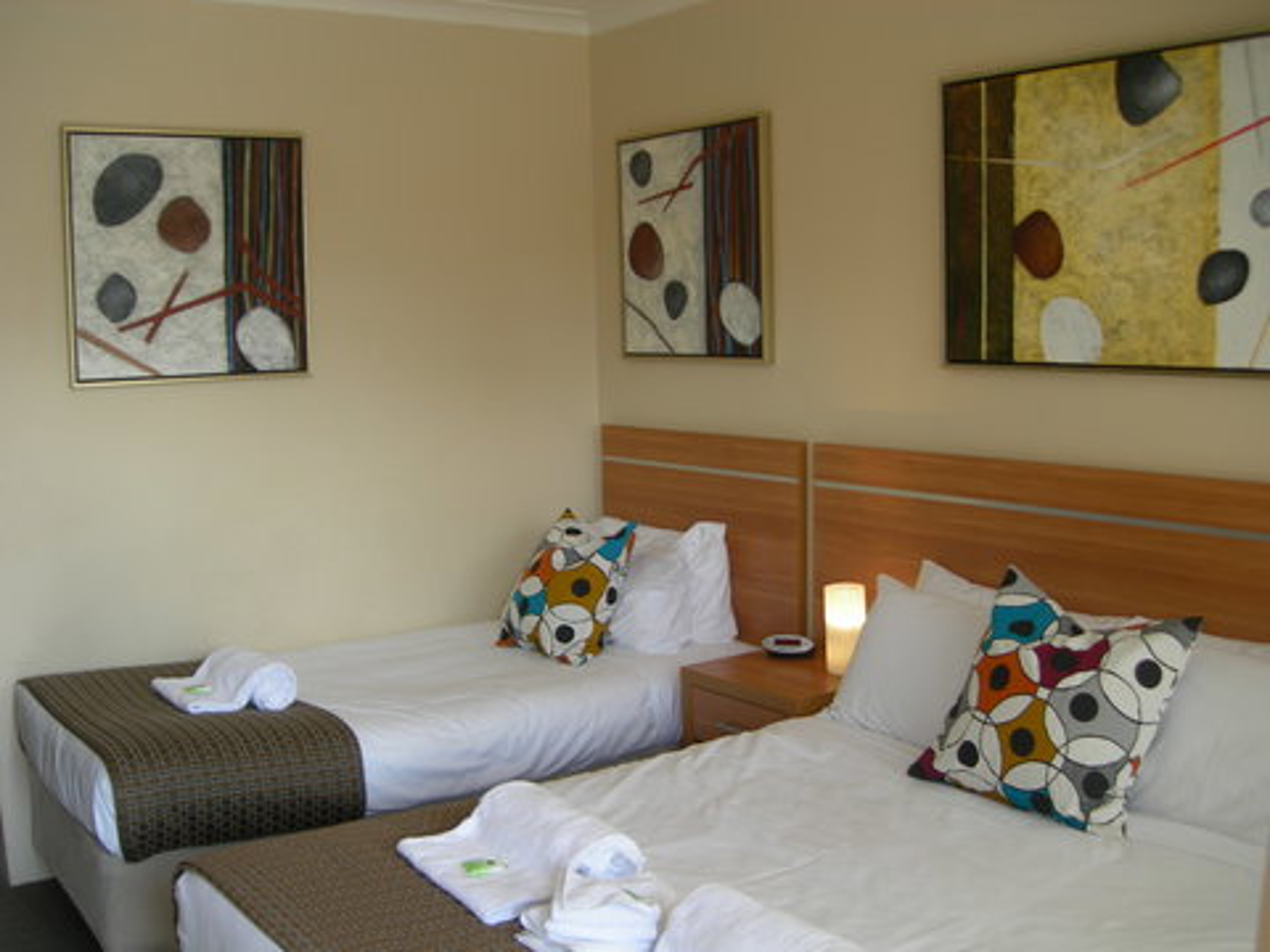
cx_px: 635
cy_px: 476
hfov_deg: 49.0
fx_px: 1394
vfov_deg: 37.7
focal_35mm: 38
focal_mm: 7.8
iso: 50
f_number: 2.8
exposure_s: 1/62.6
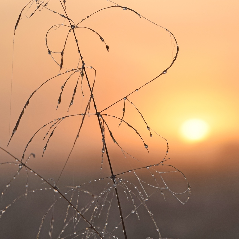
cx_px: 120
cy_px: 74
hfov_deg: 10.1
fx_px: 1351
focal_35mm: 173
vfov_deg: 10.1
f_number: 8
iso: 200
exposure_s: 1/250
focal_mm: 90
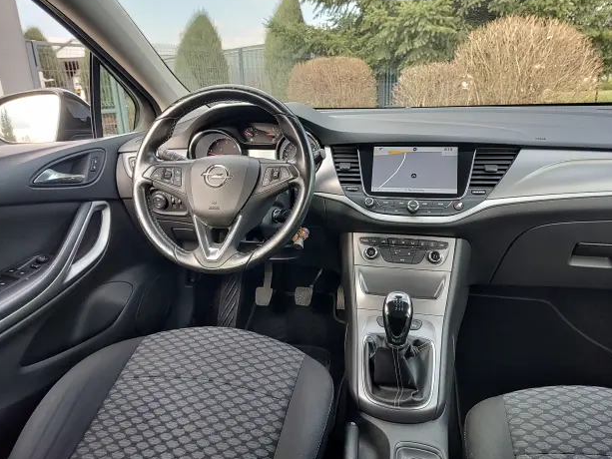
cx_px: 305
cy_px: 225
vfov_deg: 56.8
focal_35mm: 24
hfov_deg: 71.6
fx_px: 424
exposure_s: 1/104
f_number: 1.8
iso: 100
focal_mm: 5.56
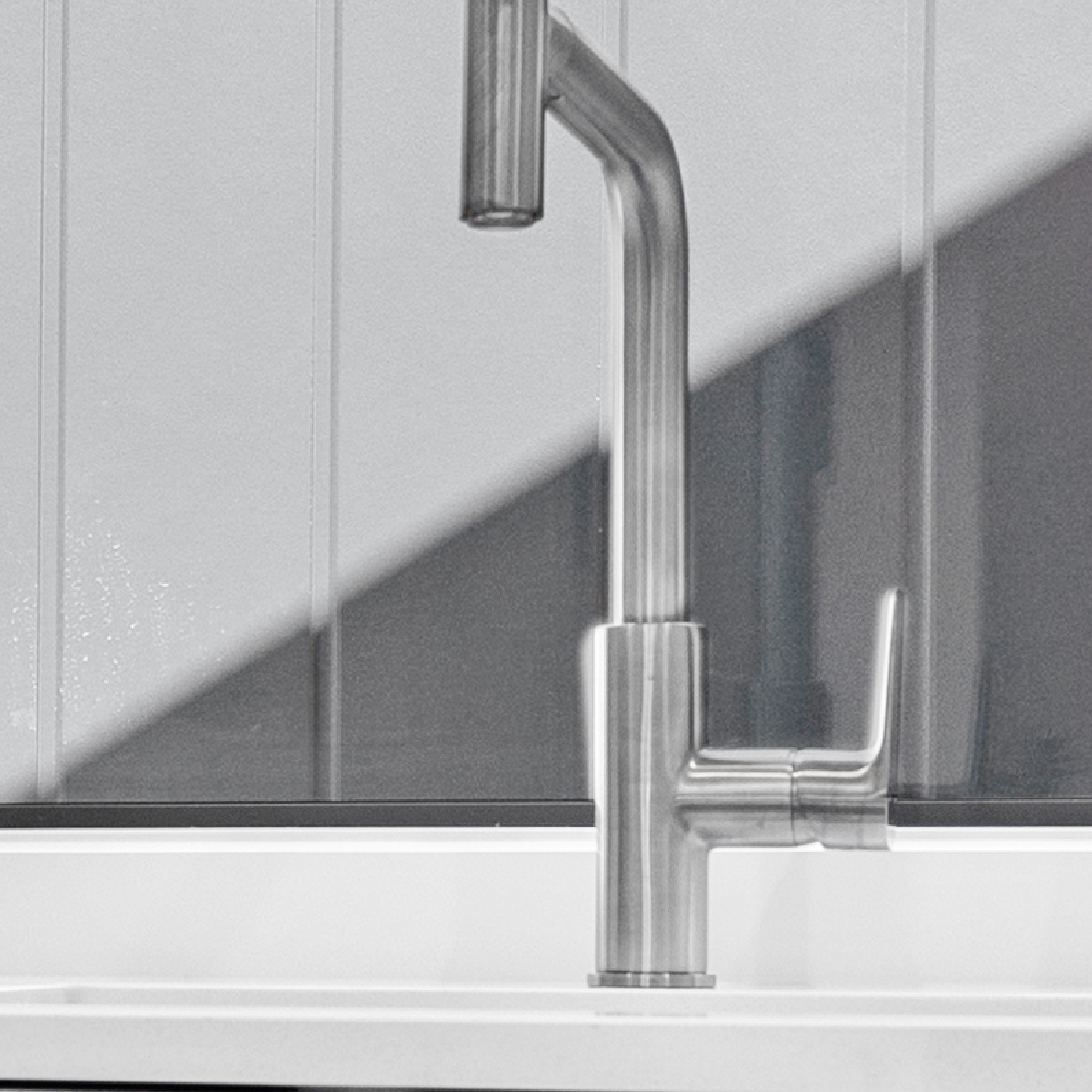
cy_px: 1003
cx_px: -228
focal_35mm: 109
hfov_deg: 15.4
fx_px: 3890
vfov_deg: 15.8
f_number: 6.3
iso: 400
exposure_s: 1/10
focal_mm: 17
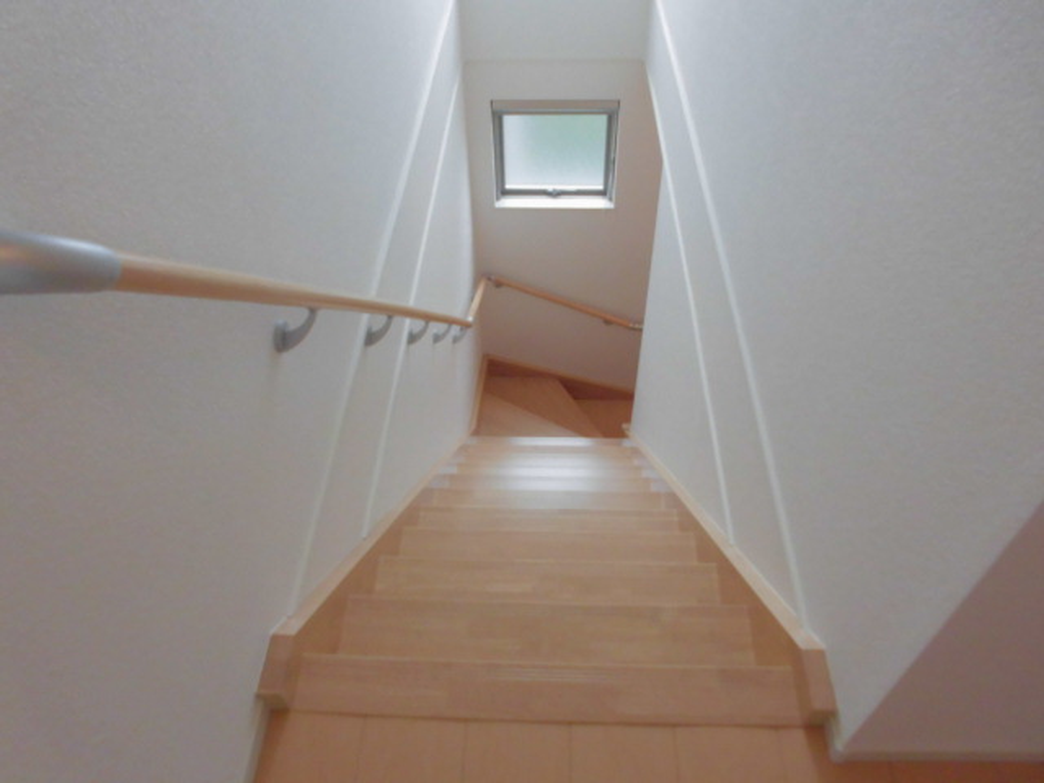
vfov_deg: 53.1
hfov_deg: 67.3
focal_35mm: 26
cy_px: 392
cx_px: 522
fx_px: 784
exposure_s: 1/60
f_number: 3.5
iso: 200
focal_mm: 4.6
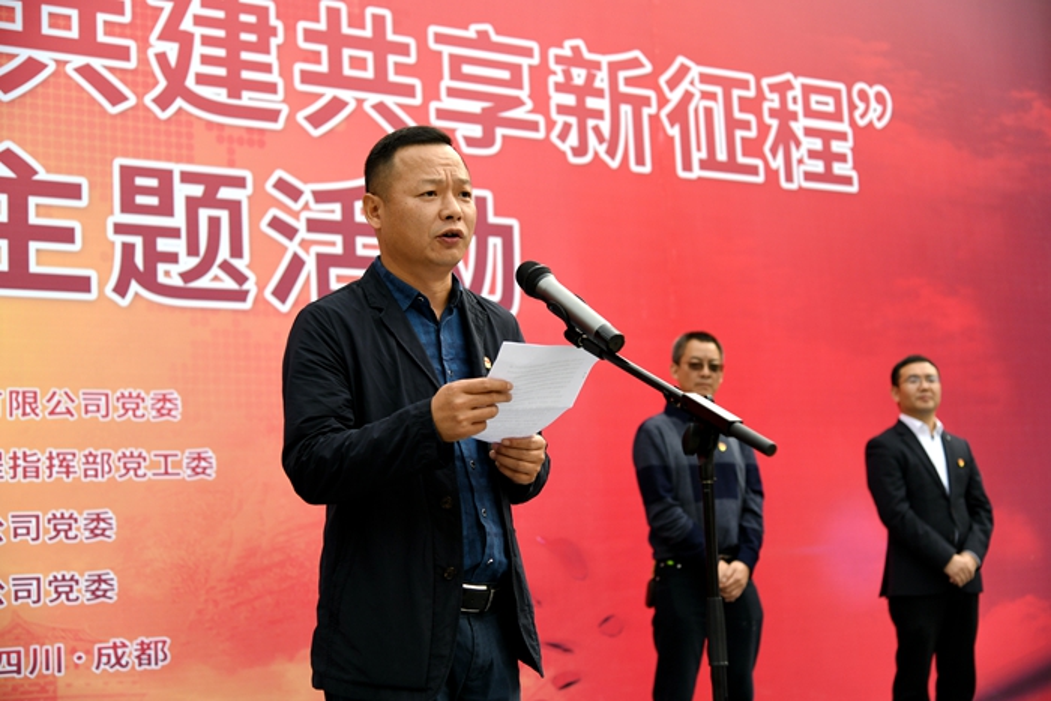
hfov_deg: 36.2
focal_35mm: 55
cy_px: 350
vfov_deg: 24.6
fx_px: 1606
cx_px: 526
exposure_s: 1/2000
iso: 500
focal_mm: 55
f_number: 4
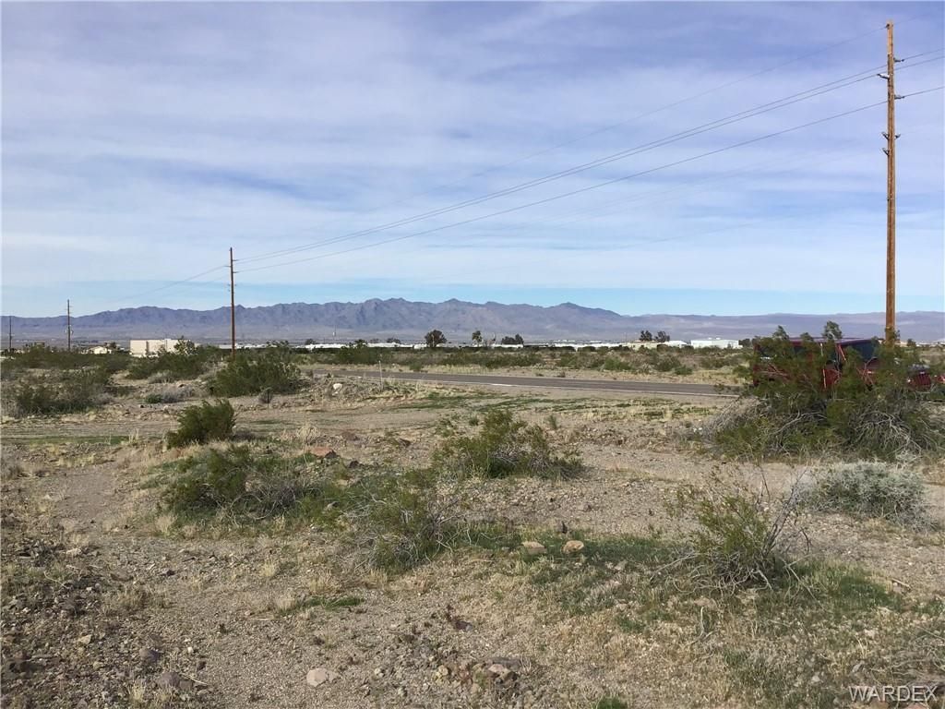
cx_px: 472
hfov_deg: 58.4
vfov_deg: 45.4
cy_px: 354
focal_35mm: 31
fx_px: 846
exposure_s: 1/1894
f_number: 2.4
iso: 25
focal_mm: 3.3
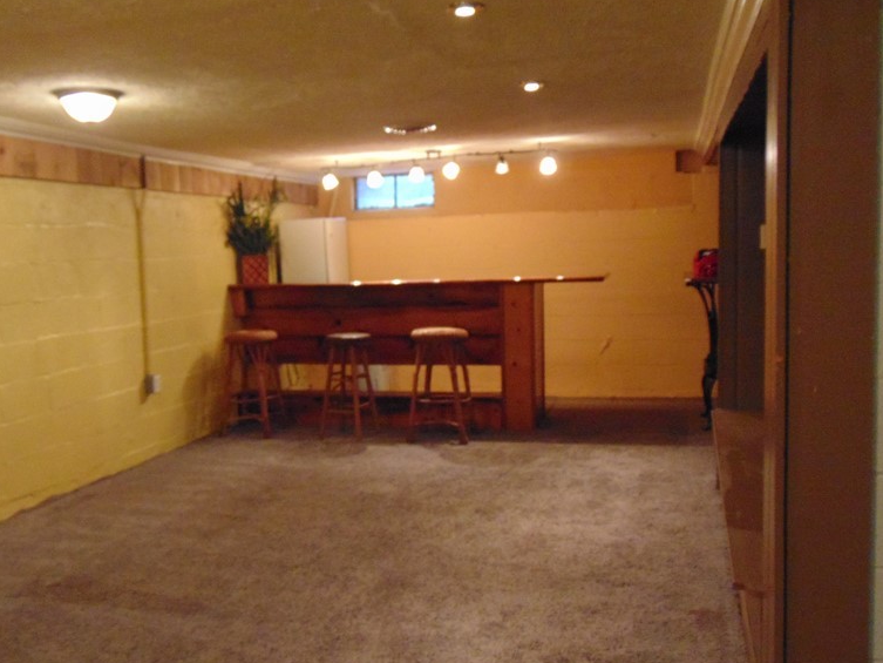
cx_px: 389
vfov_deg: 41.8
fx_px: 867
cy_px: 340
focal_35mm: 34
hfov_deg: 53.8
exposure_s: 1/13
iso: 400
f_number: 3
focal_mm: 4.5
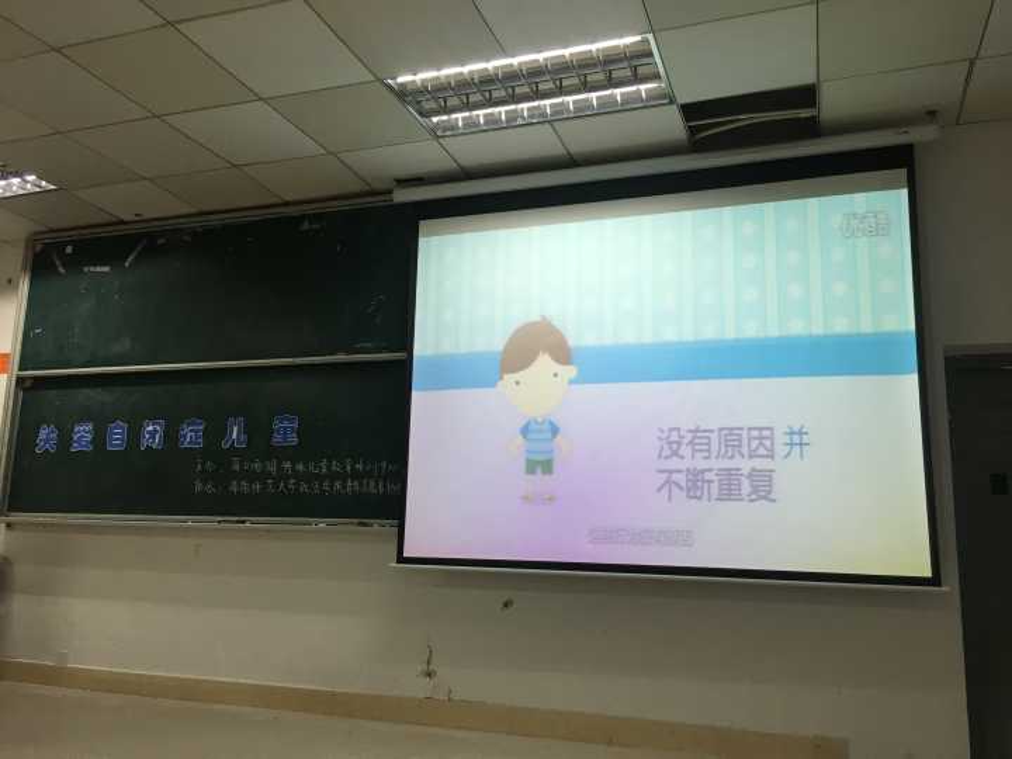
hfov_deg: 61.7
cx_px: 506
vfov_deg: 48.2
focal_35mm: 29
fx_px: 848
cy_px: 380
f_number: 2.2
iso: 32
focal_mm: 4.15
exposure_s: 1/33
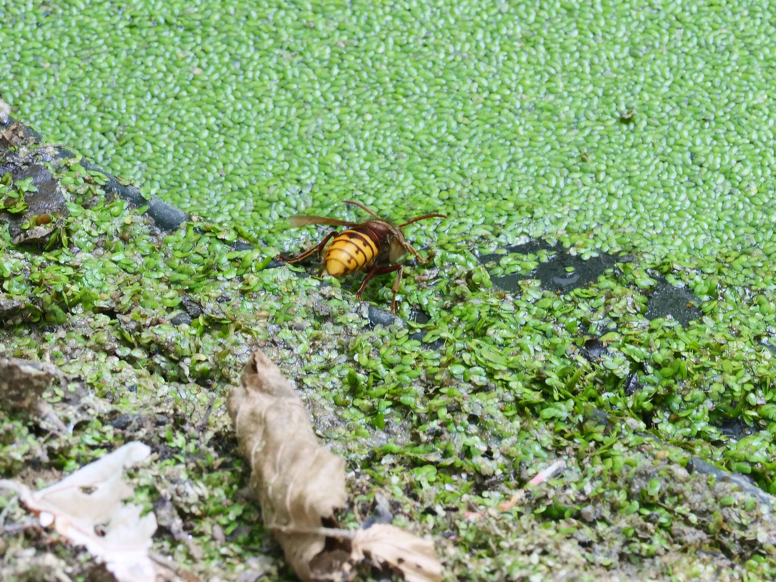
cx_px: 388
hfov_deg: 7.2
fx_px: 6142
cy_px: 291
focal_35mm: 274
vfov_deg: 5.4
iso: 800
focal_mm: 137
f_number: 11
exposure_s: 1/10
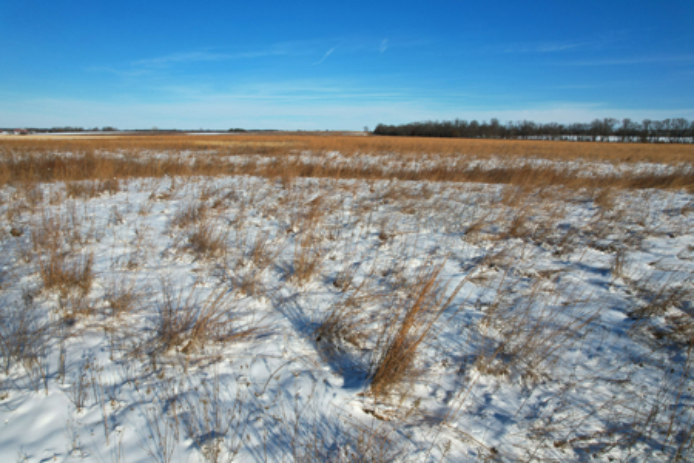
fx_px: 424
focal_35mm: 22
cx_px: 347
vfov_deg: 57.2
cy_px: 232
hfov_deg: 78.6
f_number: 2.8
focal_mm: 8.38
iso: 100
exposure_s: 1/4000
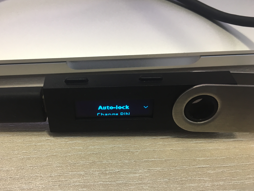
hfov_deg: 52.4
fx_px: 257
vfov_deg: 40.7
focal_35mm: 35
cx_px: 106
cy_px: 100
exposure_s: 1/33
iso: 64
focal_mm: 4.15
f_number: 2.2
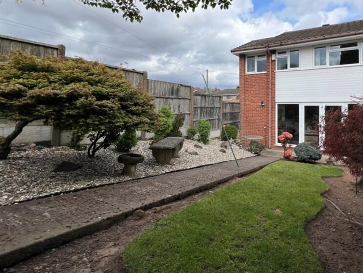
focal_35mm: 18
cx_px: 238
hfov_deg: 85.1
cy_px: 104
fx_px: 189
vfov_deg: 70.6
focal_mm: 1.57
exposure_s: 1/1263
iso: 32
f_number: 1.8
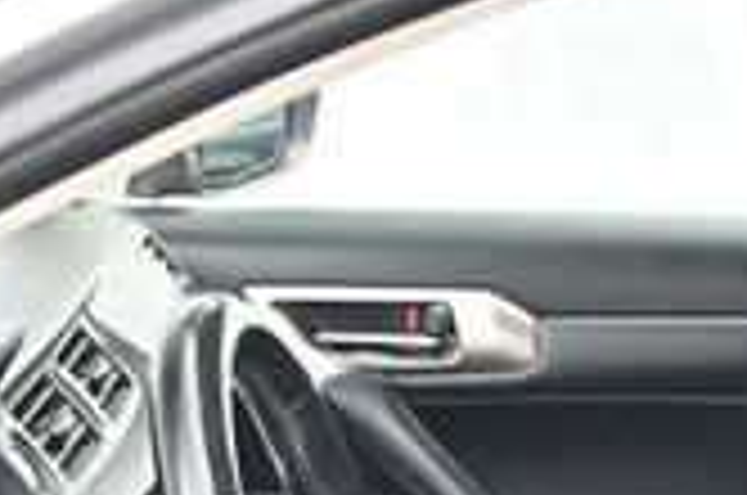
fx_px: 2462
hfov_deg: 16.9
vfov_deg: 10.9
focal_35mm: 119
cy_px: 828
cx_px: 742
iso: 800
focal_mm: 20.5
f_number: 3.8
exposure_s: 1/125
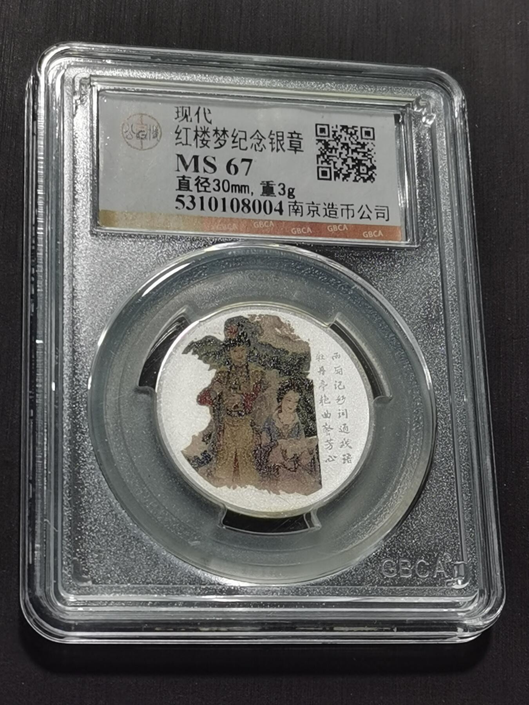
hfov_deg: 18.2
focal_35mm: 81
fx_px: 1650
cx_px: 264
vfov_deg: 24.1
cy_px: 352
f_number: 1.8
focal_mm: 5.58
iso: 64
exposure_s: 1/120
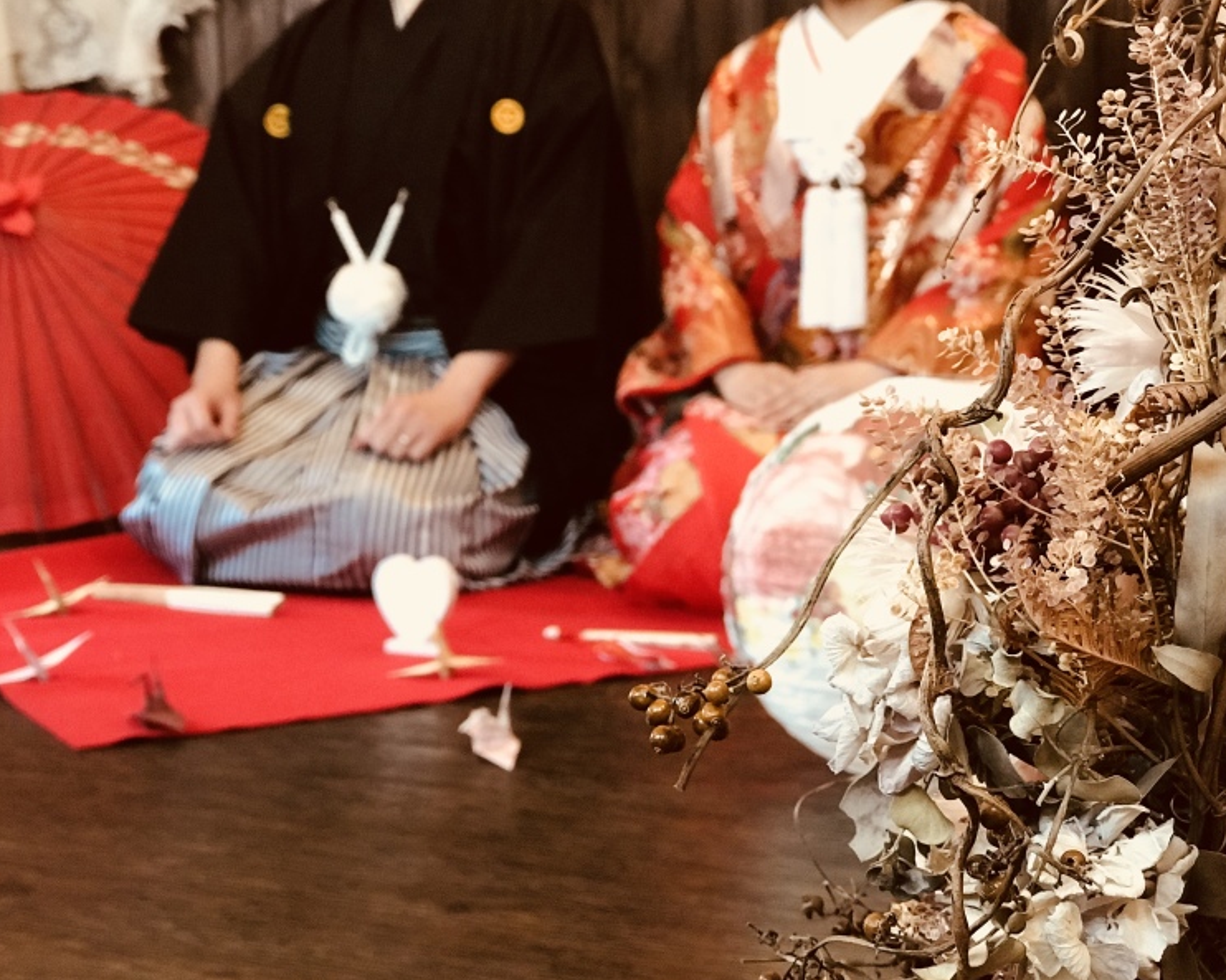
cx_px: 606
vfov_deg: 25.4
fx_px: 2176
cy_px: 489
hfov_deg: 31.5
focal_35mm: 60
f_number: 2.8
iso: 500
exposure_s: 1/50
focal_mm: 6.6
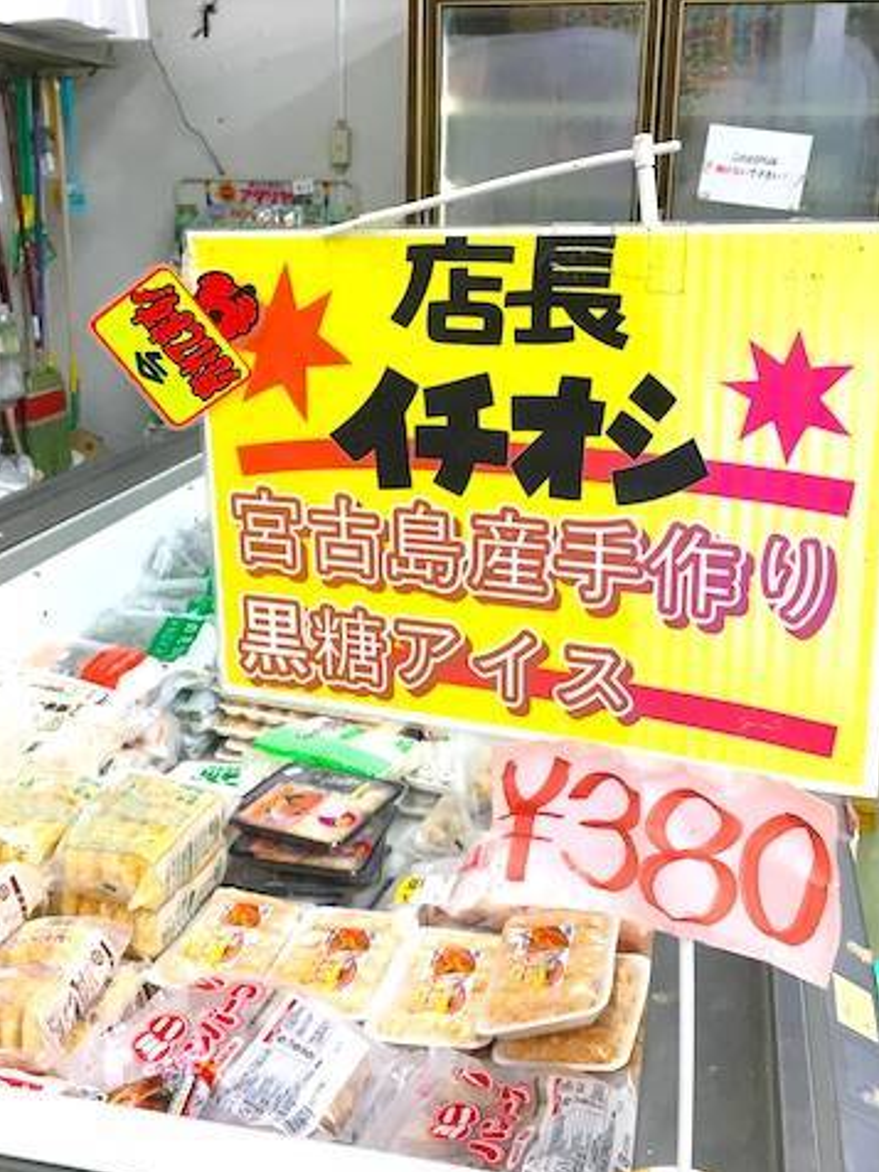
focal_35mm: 39
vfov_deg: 47.9
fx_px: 1320
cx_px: 411
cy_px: 588
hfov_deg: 36.8
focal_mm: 4.15
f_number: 2.2
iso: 32
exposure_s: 1/30
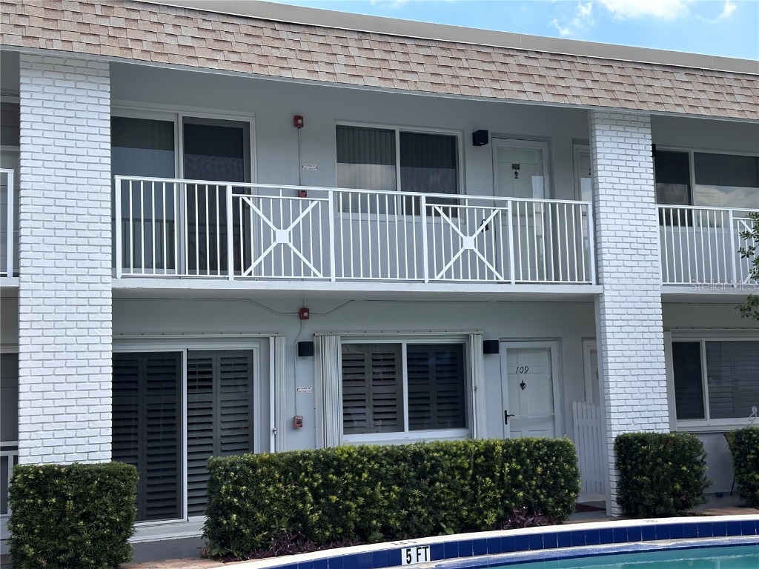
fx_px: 1052
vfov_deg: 30.3
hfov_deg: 39.7
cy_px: 284
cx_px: 380
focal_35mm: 48
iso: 64
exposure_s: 1/1590
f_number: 1.78
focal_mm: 6.86
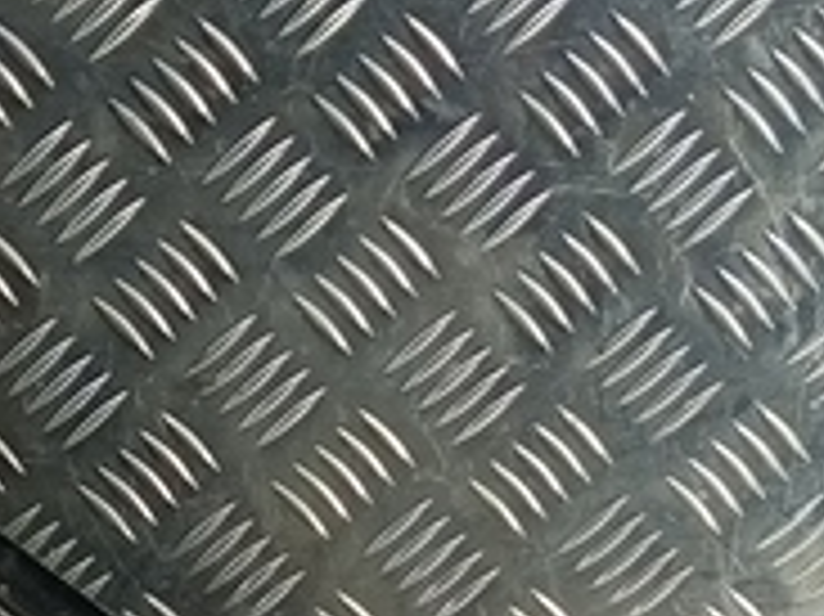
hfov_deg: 13.9
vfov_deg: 10.7
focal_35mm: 129
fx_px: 3069
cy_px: 1142
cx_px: -585
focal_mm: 4.11
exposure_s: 1/50
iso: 126
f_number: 1.6
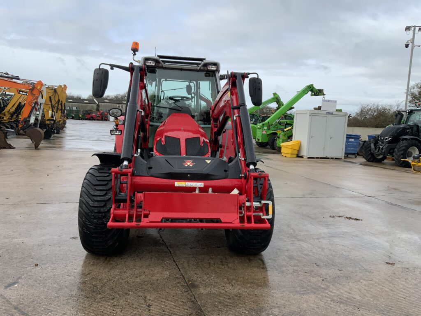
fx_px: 353
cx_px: 210
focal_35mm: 29
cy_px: 158
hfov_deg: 61.7
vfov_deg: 48.2
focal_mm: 3
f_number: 1.8
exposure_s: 1/657
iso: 16
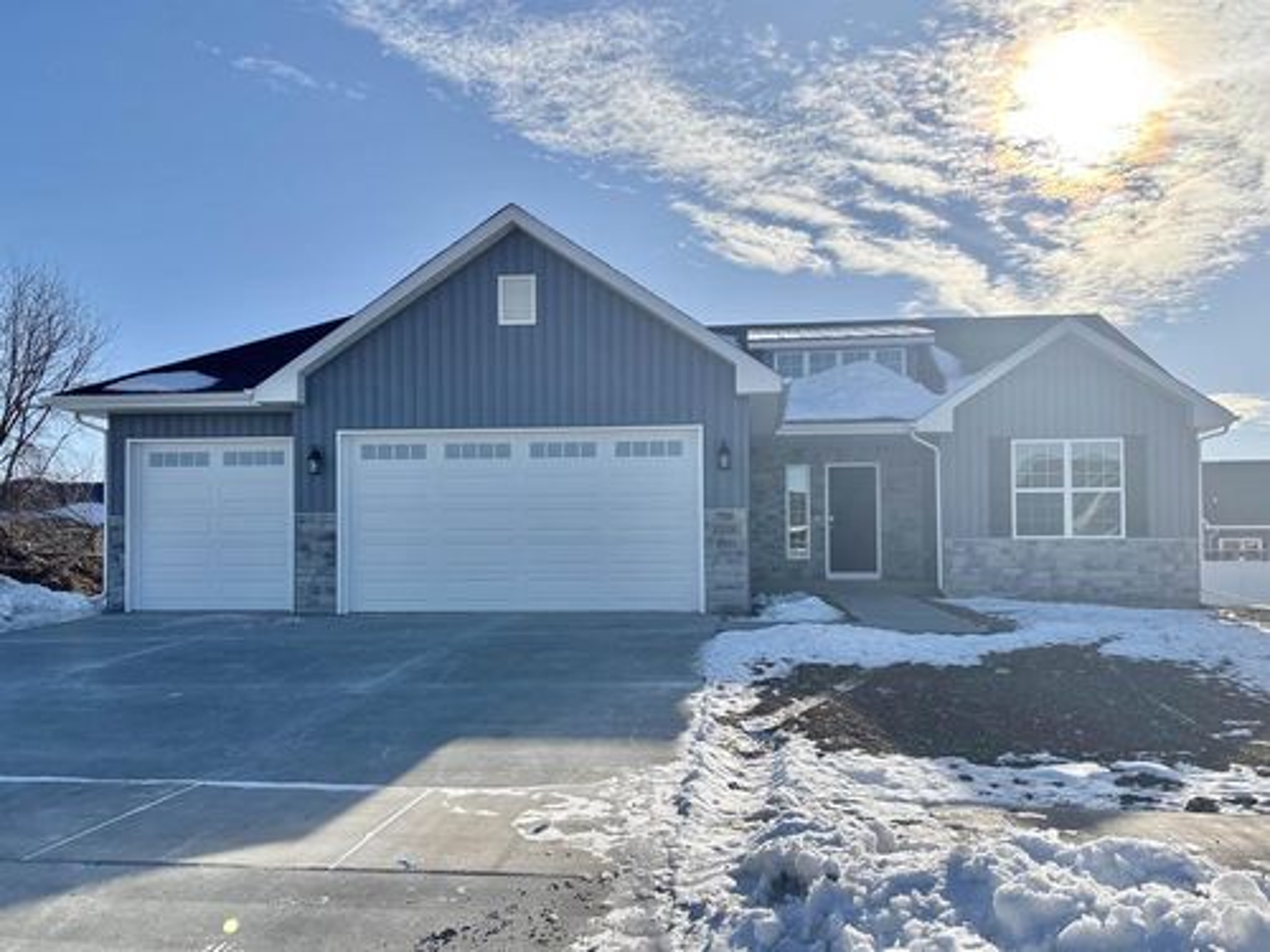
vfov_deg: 53.1
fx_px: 954
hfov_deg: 67.3
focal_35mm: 26
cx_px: 635
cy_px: 476
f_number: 1.6
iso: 50
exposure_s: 1/6711
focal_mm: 5.96
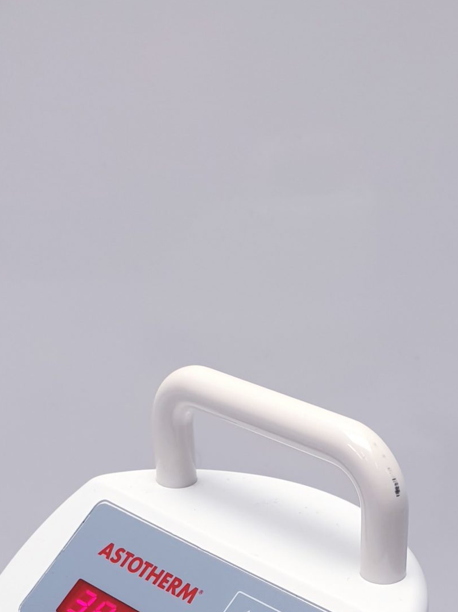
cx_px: 307
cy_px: 684
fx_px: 1094
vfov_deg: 28.2
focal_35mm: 62
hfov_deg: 23.5
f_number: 2.4
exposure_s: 1/100
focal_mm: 4.3
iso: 80
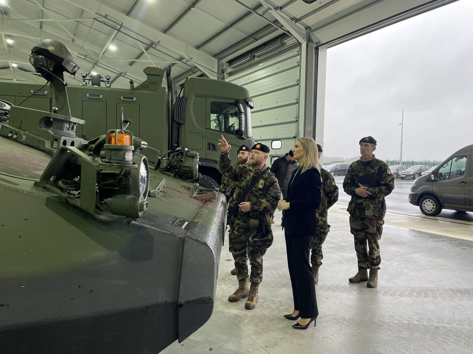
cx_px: 236
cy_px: 177
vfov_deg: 53.1
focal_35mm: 26
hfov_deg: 67.3
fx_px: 355
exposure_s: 1/121
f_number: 1.6
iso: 64
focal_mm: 4.2
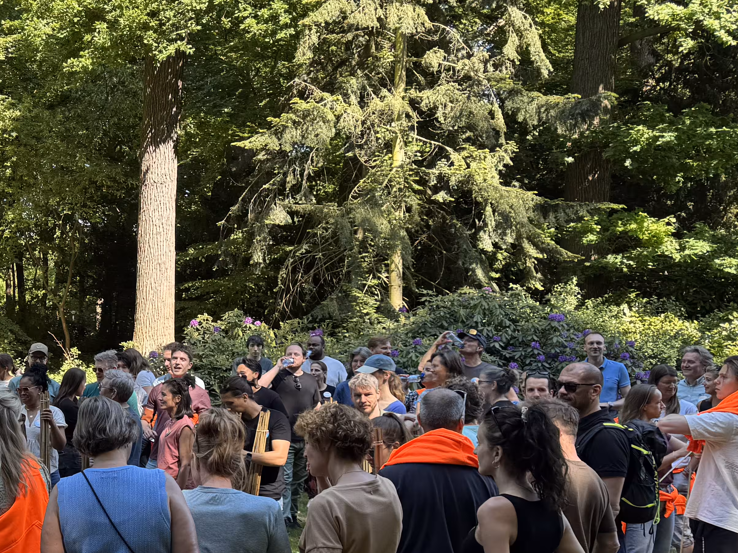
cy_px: 374
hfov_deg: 30.8
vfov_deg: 25.5
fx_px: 1215
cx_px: -37
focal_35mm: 57
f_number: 1.78
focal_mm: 6.76
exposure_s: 1/317
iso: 80
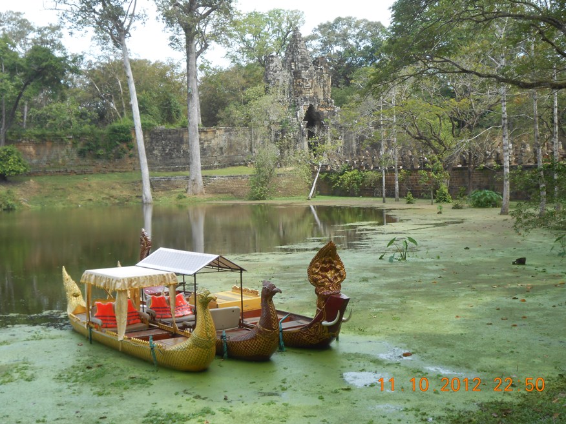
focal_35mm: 49
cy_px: 212
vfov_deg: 29.7
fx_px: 801
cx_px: 283
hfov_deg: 38.9
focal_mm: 8.8
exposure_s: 1/160
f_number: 4.8
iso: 80
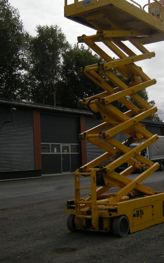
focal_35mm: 53
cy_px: 117
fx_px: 379
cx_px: 96
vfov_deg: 38.1
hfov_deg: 24.4
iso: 64
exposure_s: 1/545
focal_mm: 4.7
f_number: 5.6
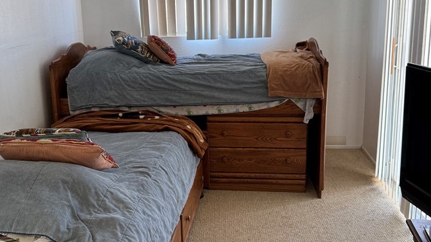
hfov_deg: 49.2
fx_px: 468
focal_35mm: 41
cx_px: 182
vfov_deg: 28.9
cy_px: 97
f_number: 1.78
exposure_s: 1/120
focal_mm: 6.76
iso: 200
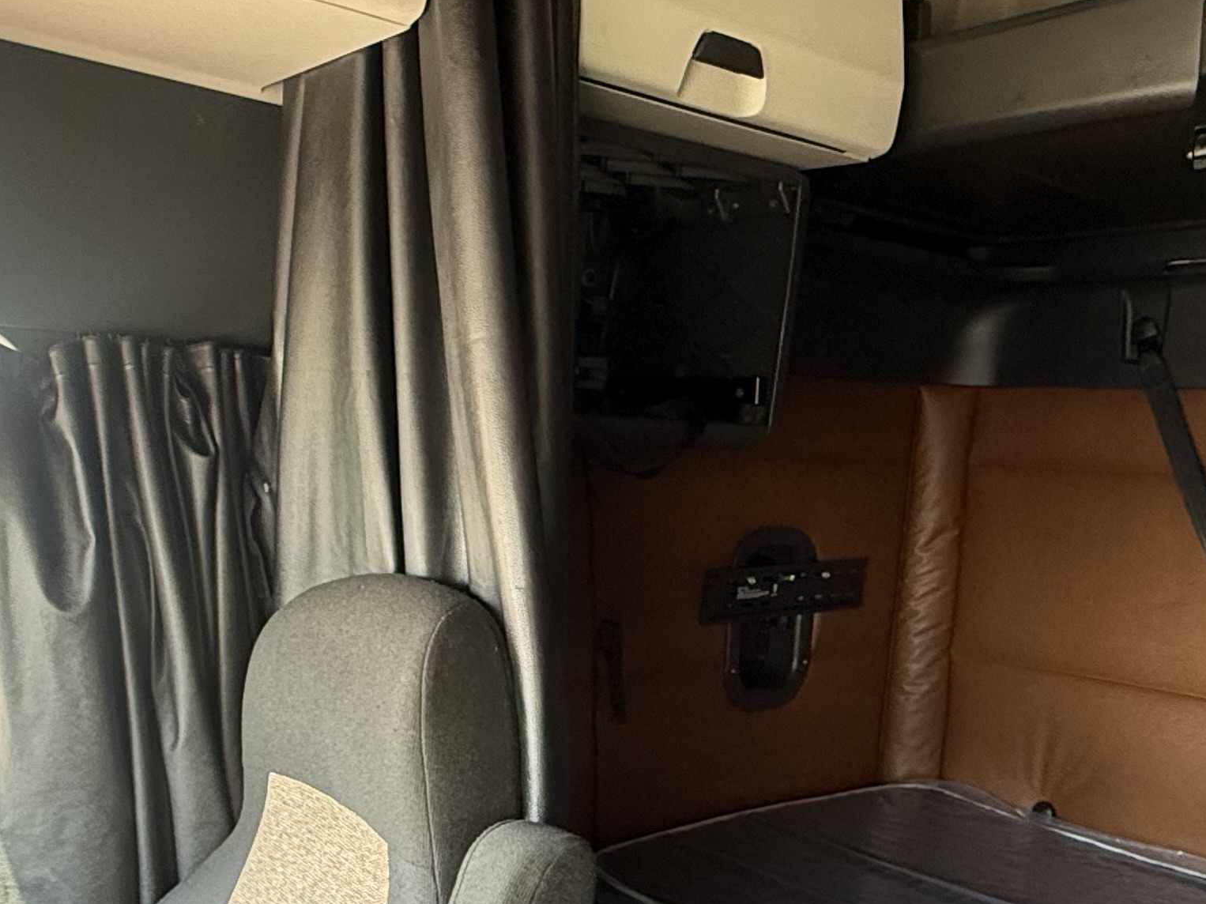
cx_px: 619
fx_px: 1289
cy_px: 692
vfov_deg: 37.6
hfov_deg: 50.1
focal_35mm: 37
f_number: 2.2
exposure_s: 1/60
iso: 400
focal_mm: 2.22
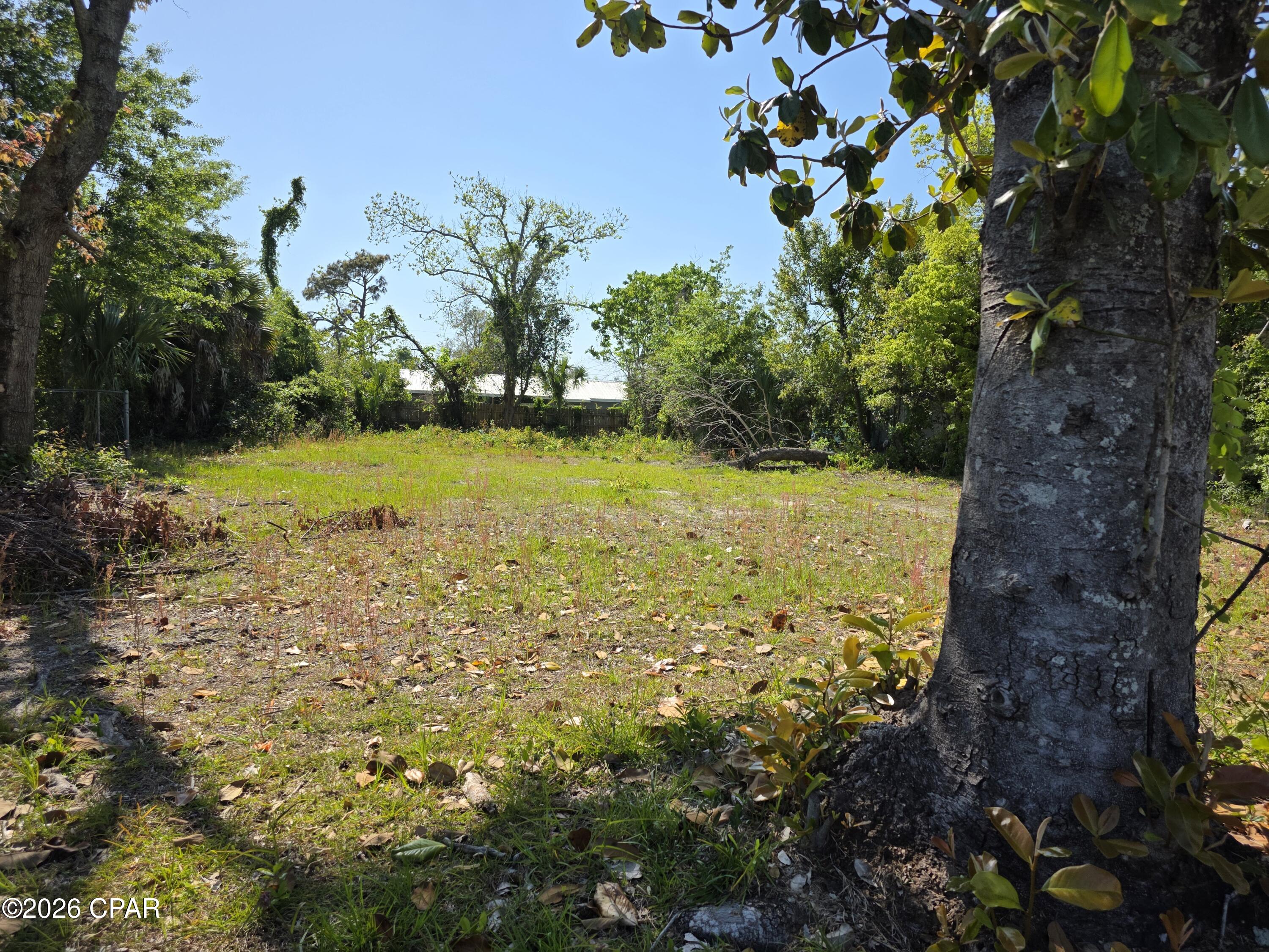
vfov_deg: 58.9
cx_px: 634
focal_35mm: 23
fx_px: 843
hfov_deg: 73.9
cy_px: 476
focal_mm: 6.3
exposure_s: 1/5447
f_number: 1.7
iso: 80
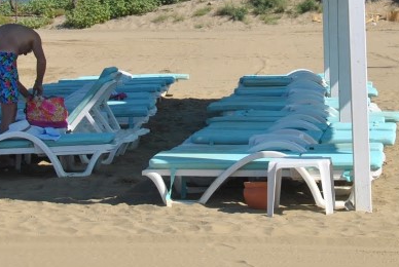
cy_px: 41
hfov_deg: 14.4
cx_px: 262
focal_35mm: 142
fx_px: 1576
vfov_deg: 9.7
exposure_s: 1/320
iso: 100
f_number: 9
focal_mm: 32
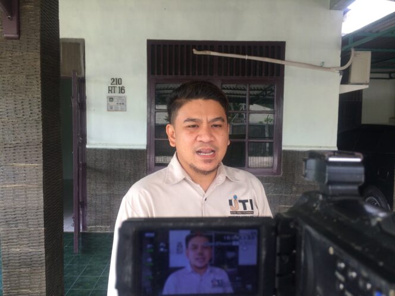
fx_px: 331
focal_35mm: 29
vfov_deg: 48.2
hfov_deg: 61.7
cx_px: 198
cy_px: 148
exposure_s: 1/100
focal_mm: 4.15
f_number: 2.2
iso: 50
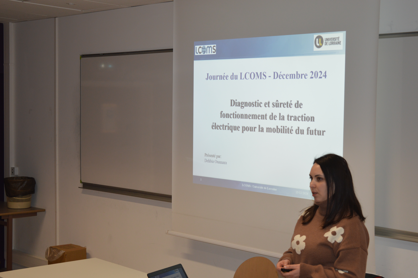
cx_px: 209
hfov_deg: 29.9
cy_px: 139
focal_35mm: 68
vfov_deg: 20.1
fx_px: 783
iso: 450
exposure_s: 1/60
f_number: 5
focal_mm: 45
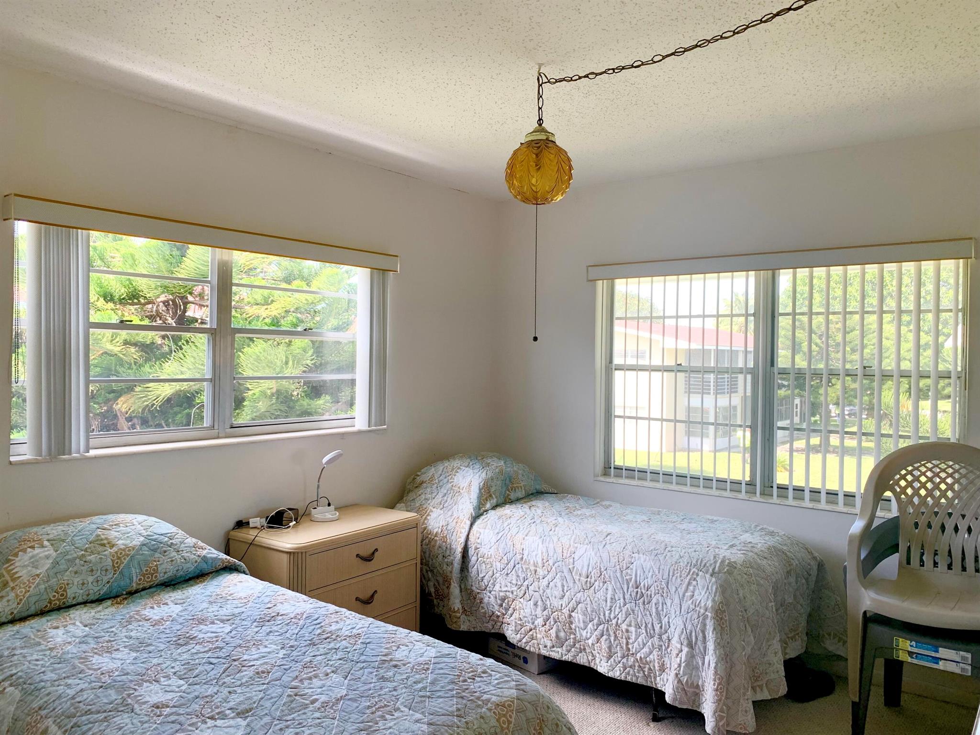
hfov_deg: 67.3
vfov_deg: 53.1
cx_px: 490
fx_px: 736
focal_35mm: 26
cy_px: 368
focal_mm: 4.25
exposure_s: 1/122
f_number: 1.8
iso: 32
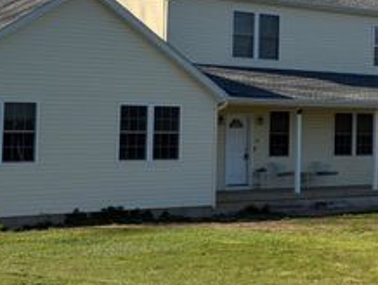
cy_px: 53
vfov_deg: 13.4
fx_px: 1203
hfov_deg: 17.6
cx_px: 326
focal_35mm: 110
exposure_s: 1/4098
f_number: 1.78
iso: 64
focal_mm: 6.76
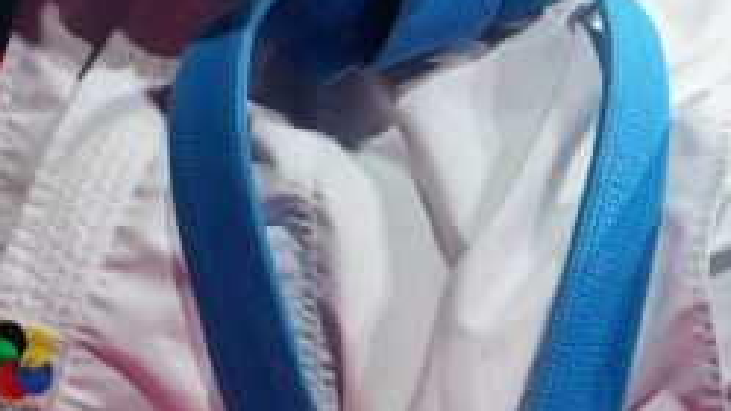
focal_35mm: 1515
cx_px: 1127
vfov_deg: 0.8
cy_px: -690
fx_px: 29362
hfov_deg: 1.4
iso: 2000
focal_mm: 200
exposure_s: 1/1000
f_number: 2.8
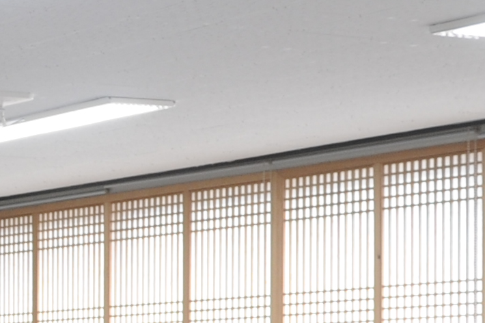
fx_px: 2194
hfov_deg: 12.3
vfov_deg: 8.2
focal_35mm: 163
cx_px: -122
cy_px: 470
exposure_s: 1/20
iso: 200
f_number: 3.5
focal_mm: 18
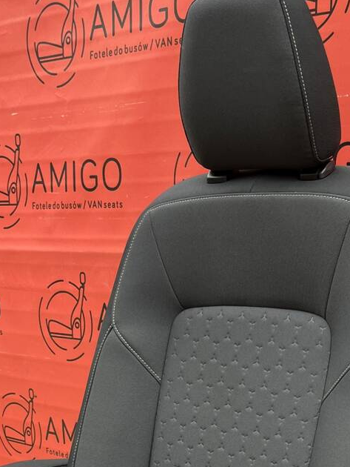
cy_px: 554
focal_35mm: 66
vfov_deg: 26.3
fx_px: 889
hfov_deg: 22.2
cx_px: 203
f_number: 1.6
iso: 40
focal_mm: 5.1
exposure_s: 1/122
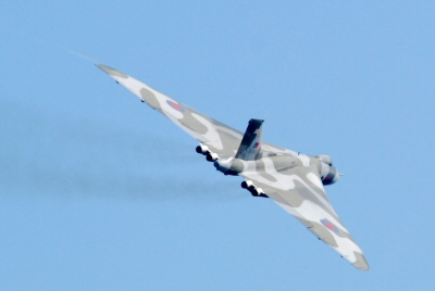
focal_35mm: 600
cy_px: 146
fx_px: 7261
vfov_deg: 2.3
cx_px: 218
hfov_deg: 3.4
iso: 400
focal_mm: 400
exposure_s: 1/750
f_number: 9.5
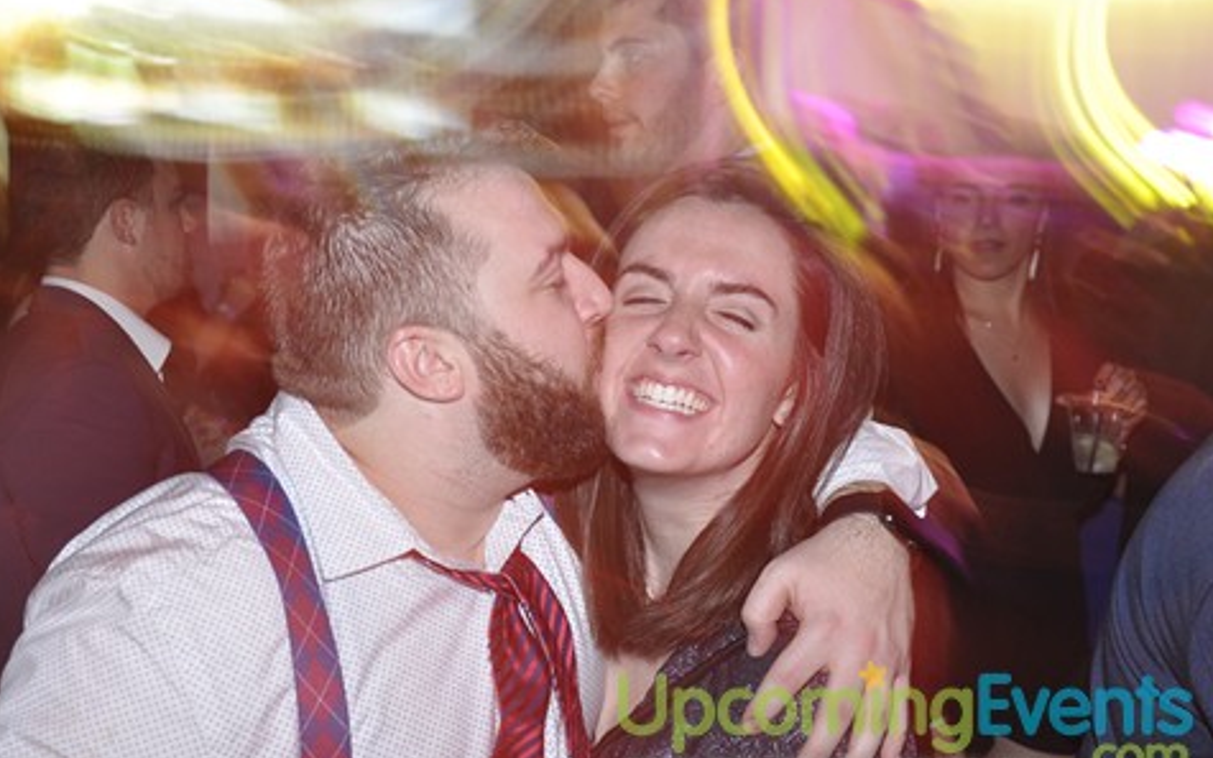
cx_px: 529
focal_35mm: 53
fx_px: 1752
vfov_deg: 24.4
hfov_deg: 38.1
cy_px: 351
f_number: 5
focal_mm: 30
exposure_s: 1
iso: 400
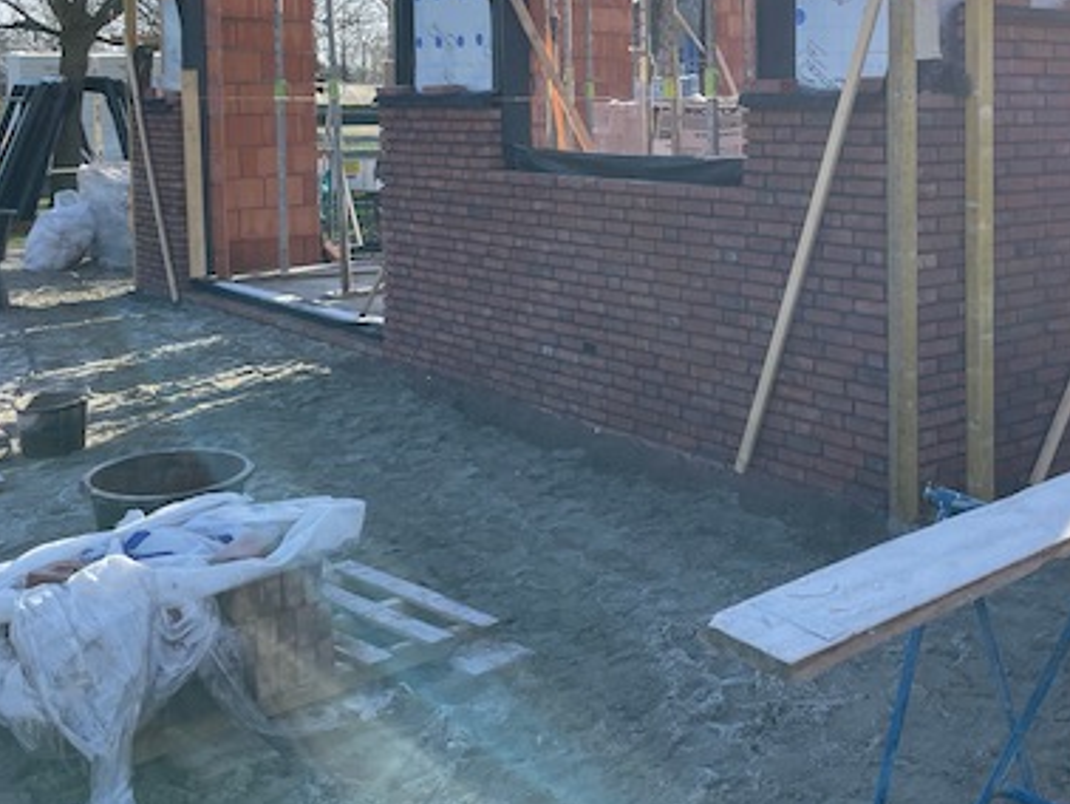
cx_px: 875
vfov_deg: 32.2
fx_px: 1361
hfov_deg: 40.9
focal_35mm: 44
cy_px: 187
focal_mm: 4.2
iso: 32
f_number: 1.6
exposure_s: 1/2020
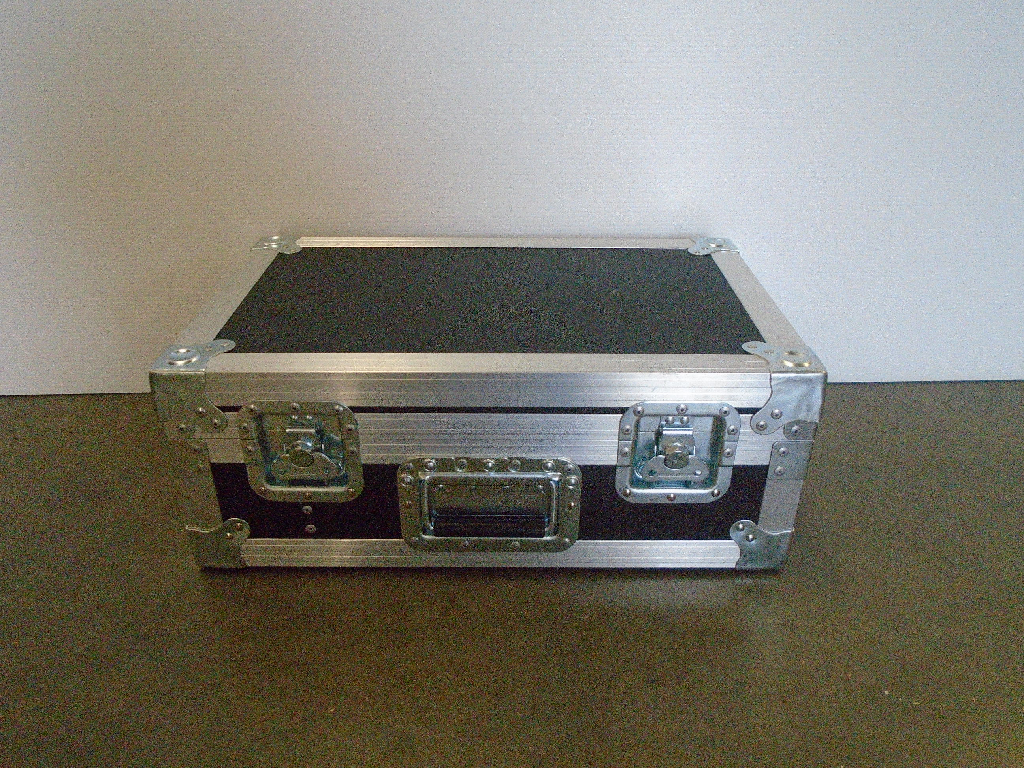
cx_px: 512
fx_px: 769
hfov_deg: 67.3
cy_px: 384
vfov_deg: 53.1
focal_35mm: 26
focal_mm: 4.6
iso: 800
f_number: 3.2
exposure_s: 1/250
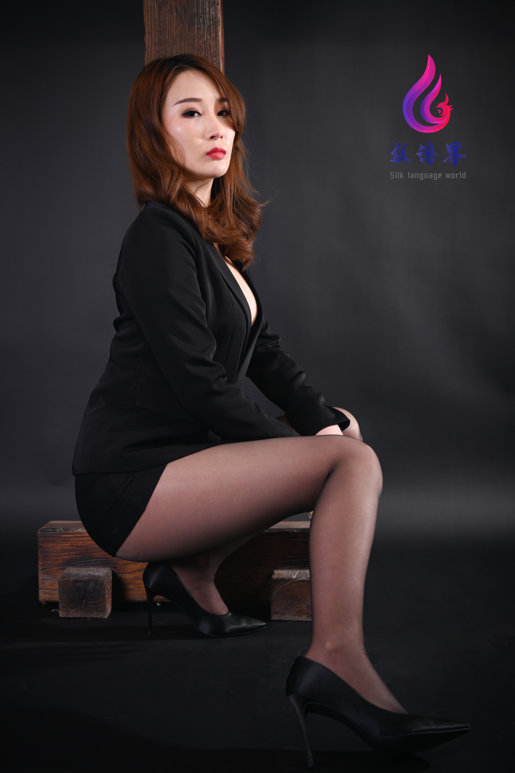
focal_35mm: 48
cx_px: 258
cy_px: 386
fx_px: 1030
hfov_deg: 28.1
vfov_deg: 41.1
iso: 100
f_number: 2.8
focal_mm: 48
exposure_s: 1/160
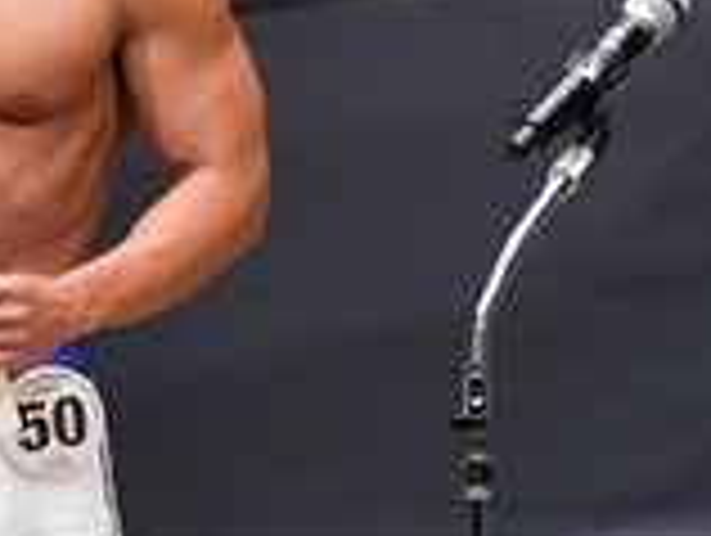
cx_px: 502
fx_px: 26146
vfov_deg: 1.2
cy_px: 500
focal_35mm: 1271
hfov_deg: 1.6
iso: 8000
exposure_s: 1/400
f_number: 5.6
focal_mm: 180
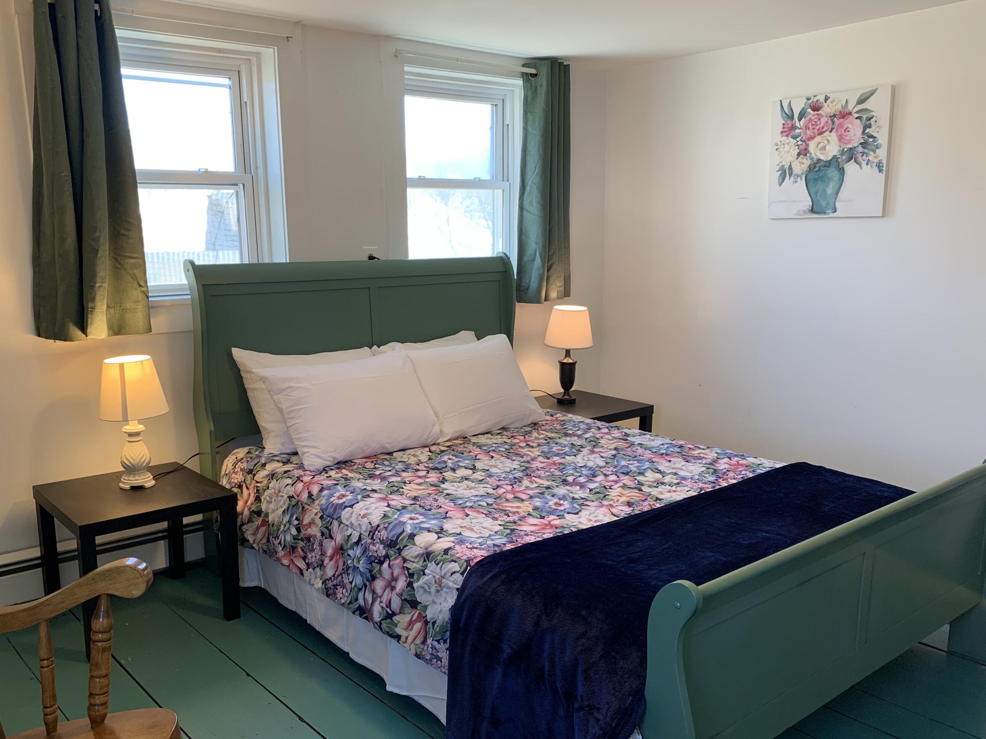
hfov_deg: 59.8
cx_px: 436
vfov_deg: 46.7
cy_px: 401
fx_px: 855
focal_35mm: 30
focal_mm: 4.25
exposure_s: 1/60
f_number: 1.8
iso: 80
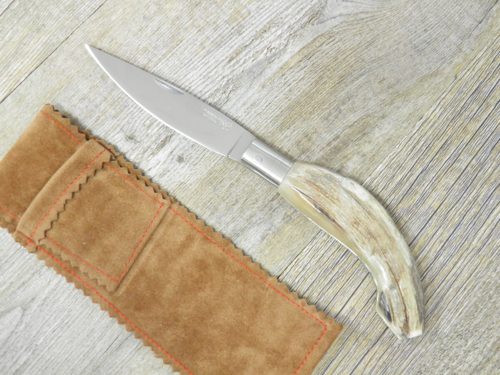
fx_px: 708
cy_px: 188
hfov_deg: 38.9
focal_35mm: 49
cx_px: 250
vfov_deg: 29.7
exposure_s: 1/6
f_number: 3.5
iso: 200
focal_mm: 8.9
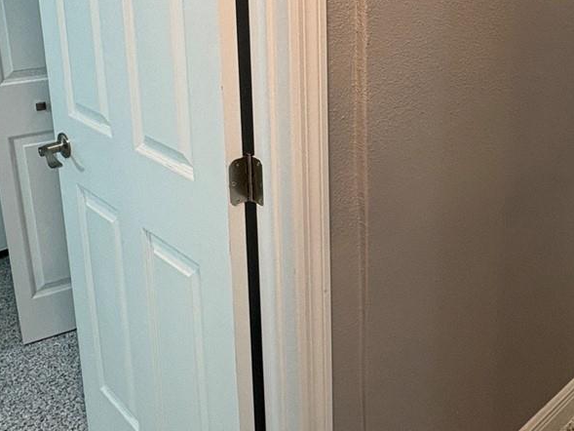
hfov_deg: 48.2
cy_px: 49
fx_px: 630
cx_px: 380
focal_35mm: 38
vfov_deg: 35.6
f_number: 2.2
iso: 160
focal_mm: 2.22
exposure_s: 1/60
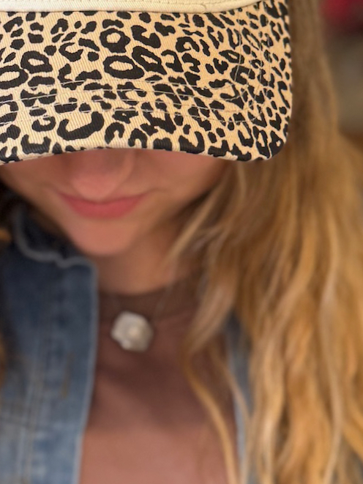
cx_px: 113
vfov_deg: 37.0
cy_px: 21
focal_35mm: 47
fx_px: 657
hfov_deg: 30.6
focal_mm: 6.76
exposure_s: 1/60
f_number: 1.78
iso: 125
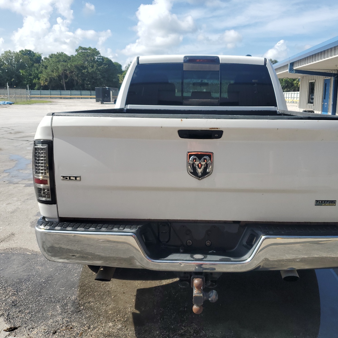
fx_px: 342
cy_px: 168
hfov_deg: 52.2
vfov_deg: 52.5
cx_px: 203
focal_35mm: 31
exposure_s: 1/3333
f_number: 1.5
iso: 50
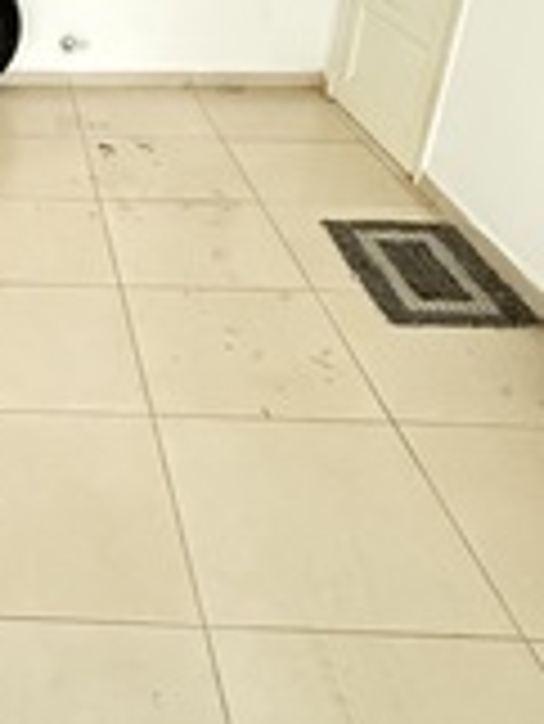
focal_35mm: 43
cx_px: -61
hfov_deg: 30.0
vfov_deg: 42.4
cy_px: 173
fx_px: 900
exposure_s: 1/30
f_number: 2.2
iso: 2500
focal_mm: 2.22
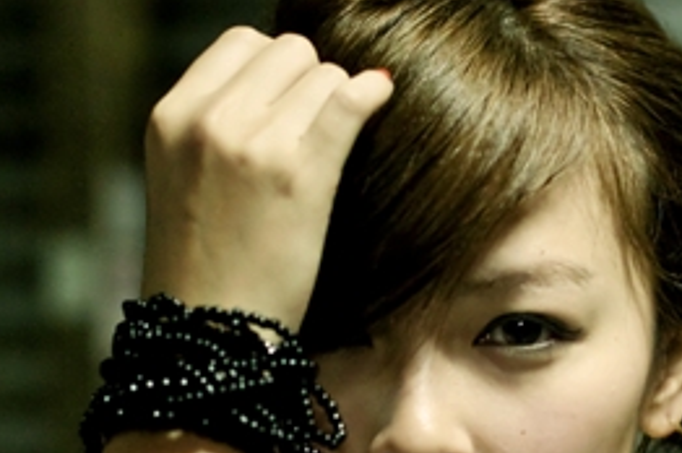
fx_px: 3614
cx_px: 437
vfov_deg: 7.2
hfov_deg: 10.8
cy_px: 376
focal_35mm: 191
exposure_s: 1/80
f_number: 2
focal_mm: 50
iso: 2500
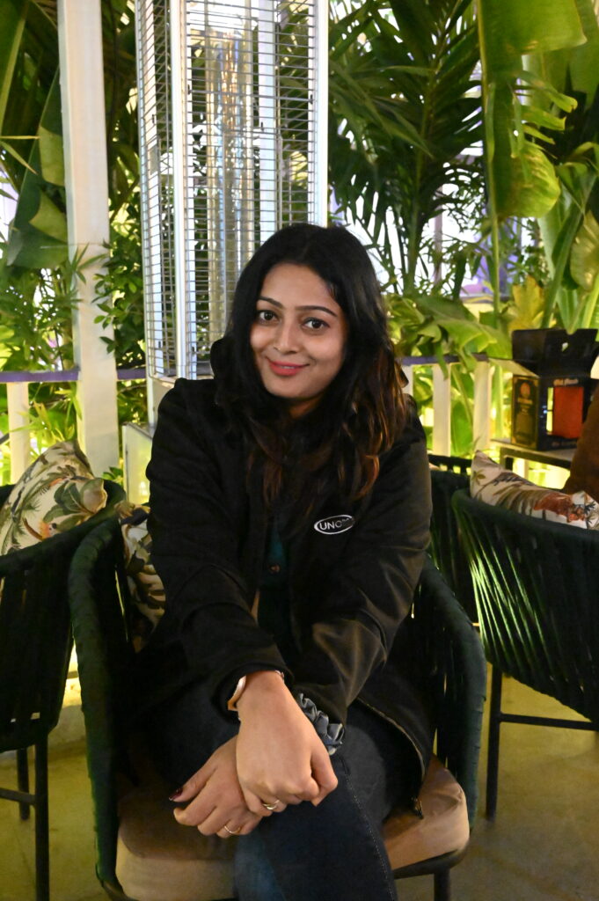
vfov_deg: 53.2
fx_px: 900
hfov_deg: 36.8
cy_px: 450
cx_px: 300
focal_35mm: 36
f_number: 7.1
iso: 51200
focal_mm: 36
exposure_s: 1/30
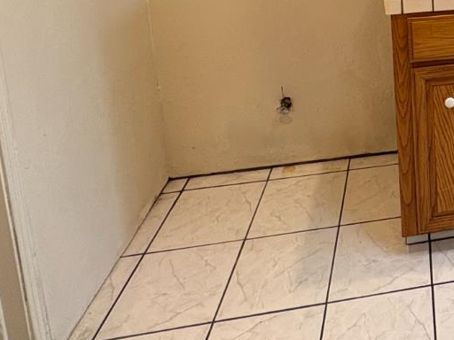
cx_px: 505
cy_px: -91
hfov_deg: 37.8
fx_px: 538
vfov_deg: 29.1
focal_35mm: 41
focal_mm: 2.22
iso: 200
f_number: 2.2
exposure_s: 1/60
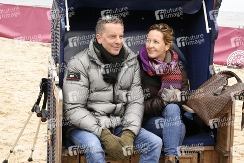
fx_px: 582
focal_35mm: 86
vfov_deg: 15.9
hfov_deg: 23.7
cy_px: 82
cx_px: 122
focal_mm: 86
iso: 4000
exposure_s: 1/400
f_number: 16
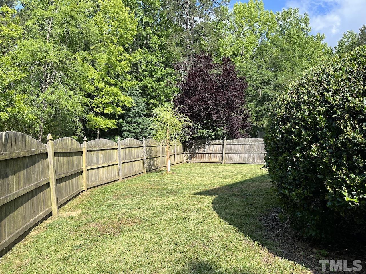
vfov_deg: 53.1
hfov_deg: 67.3
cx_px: 183
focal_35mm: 26
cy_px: 137
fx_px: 275
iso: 50
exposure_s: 1/1325
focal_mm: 5.1
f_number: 1.6
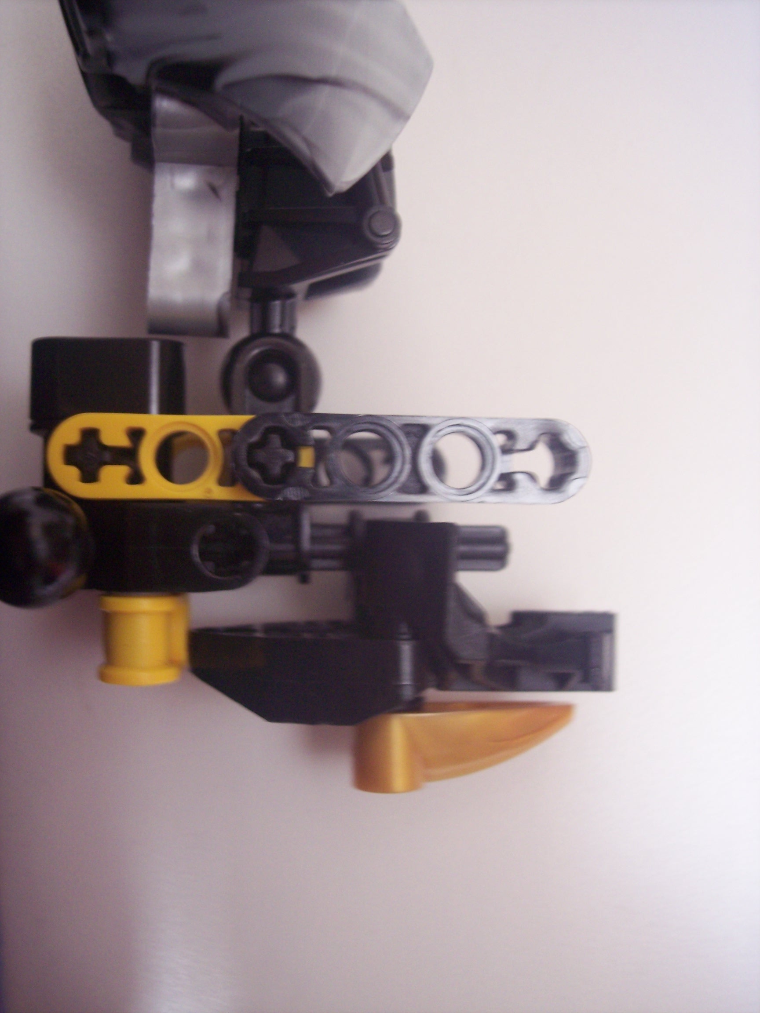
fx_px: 1142
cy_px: 506
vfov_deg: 47.9
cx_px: 380
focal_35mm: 39
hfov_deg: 36.8
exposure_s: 1/10
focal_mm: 8
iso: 200
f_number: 3.4
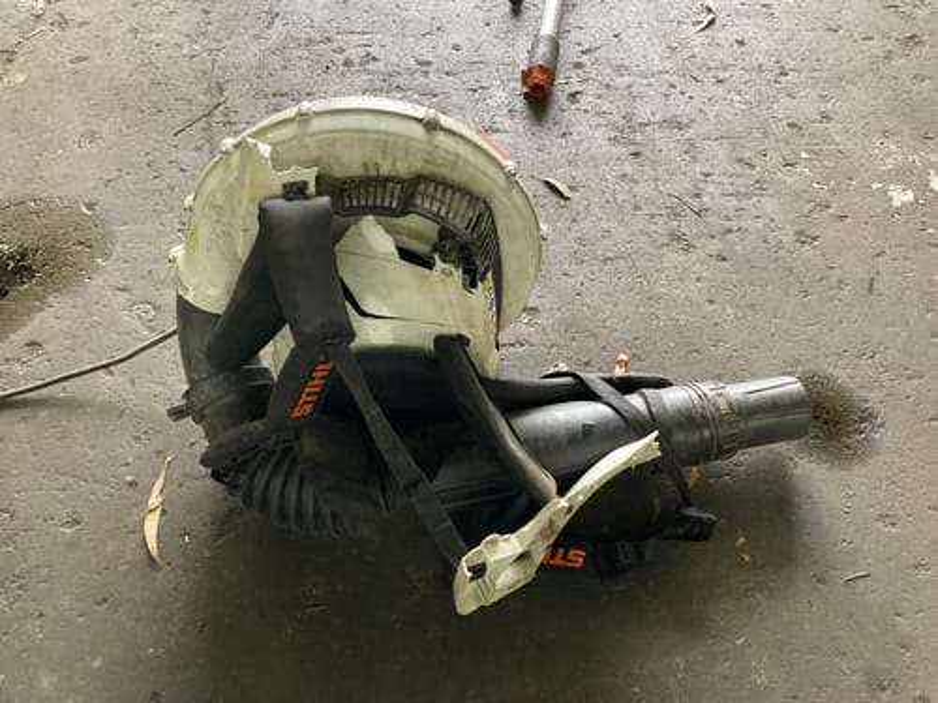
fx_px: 759
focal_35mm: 28
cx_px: 469
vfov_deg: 49.7
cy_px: 352
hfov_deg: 63.4
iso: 250
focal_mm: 3.99
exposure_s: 1/60
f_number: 1.8
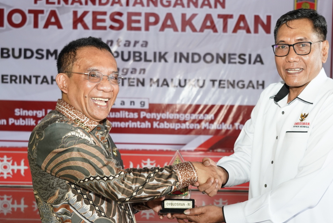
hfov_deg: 33.8
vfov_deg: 22.9
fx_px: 546
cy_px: 151
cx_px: 206
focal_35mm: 59
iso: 800
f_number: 4.5
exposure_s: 1/160
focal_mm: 34
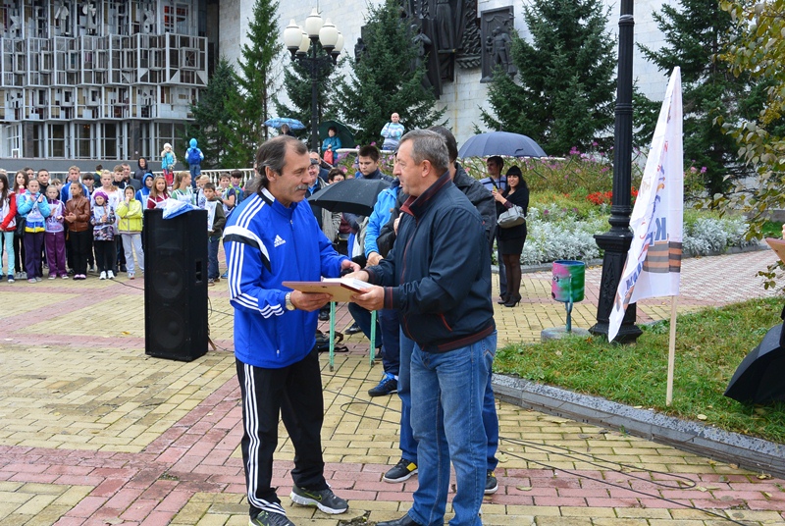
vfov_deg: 36.1
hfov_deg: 51.8
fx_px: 808
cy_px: 263
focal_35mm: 37
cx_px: 392
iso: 200
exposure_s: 1/125
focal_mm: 14
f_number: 4
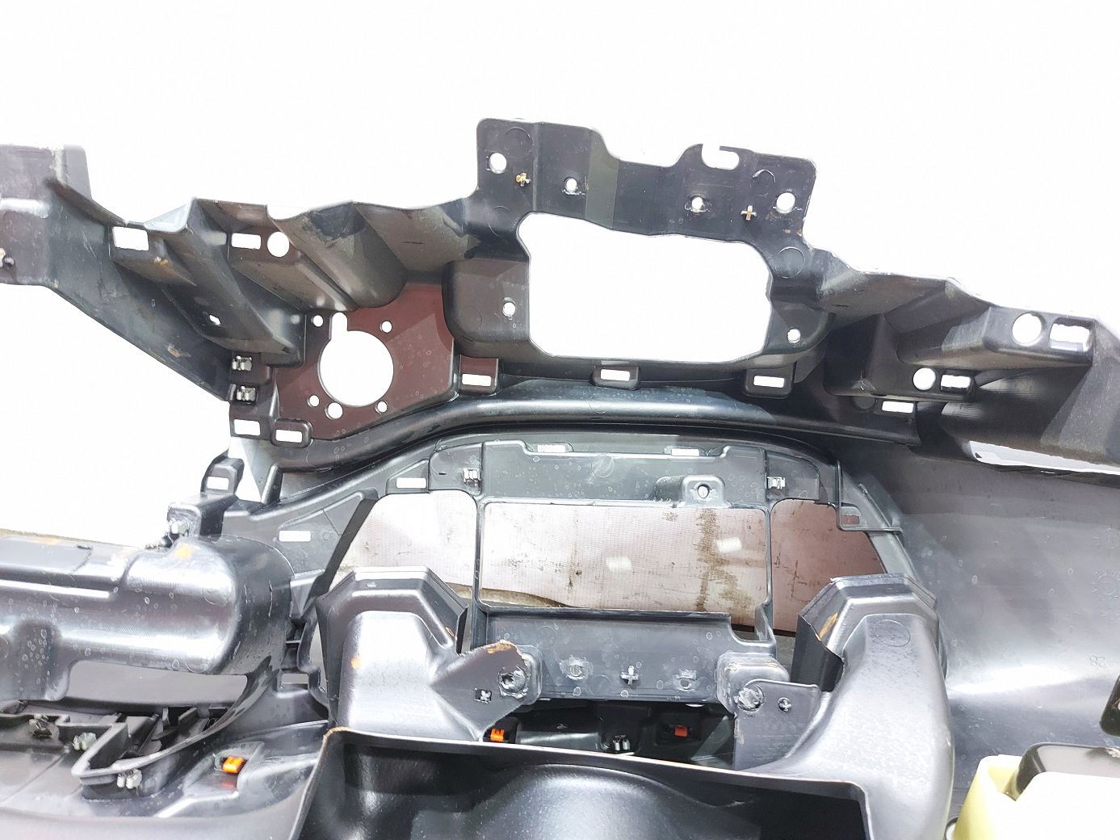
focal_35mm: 24
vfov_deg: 56.8
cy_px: 420
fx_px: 776
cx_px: 560
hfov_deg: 71.6
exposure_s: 1/20
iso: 640
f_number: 1.8
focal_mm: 5.23
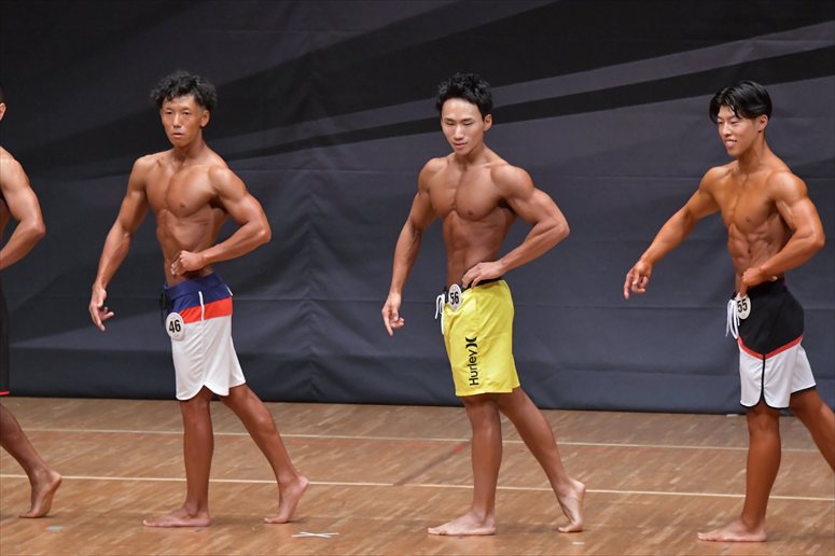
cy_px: 278
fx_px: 6260
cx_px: 418
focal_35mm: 270
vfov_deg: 5.1
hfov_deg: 7.6
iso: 6400
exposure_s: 1/400
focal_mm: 180
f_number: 5.6
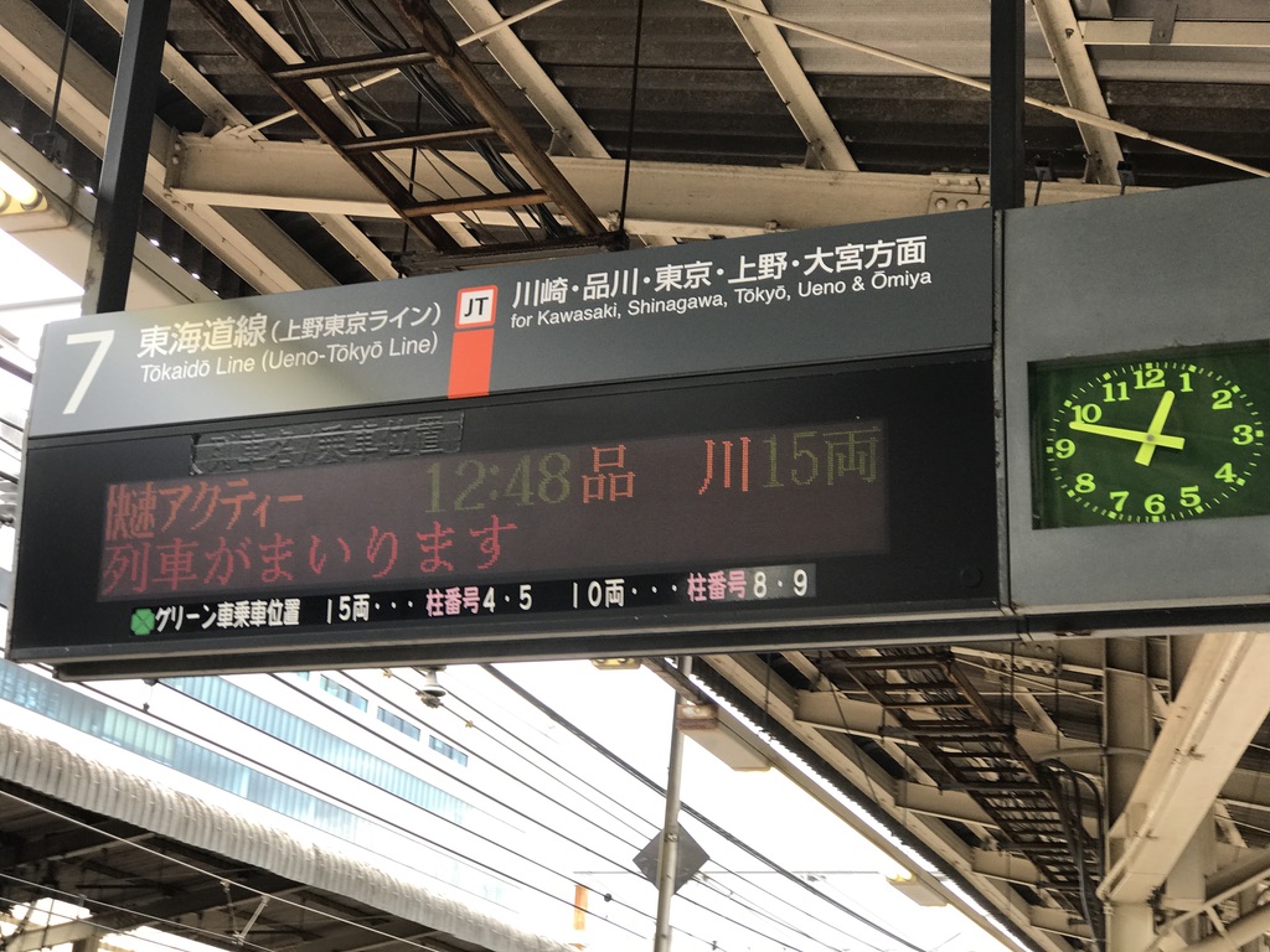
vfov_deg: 25.7
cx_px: 635
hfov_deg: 33.8
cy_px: 476
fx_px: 2091
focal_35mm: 57
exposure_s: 1/100
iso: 25
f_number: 2.8
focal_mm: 6.6
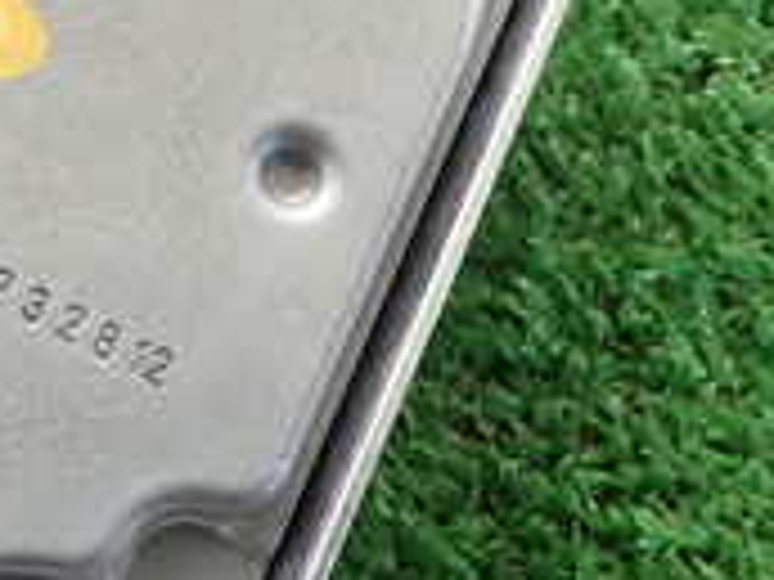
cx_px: -212
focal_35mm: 87
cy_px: 99
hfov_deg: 20.7
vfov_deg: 16.8
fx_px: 1945
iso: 100
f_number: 2.8
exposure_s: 1/100
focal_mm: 4.5
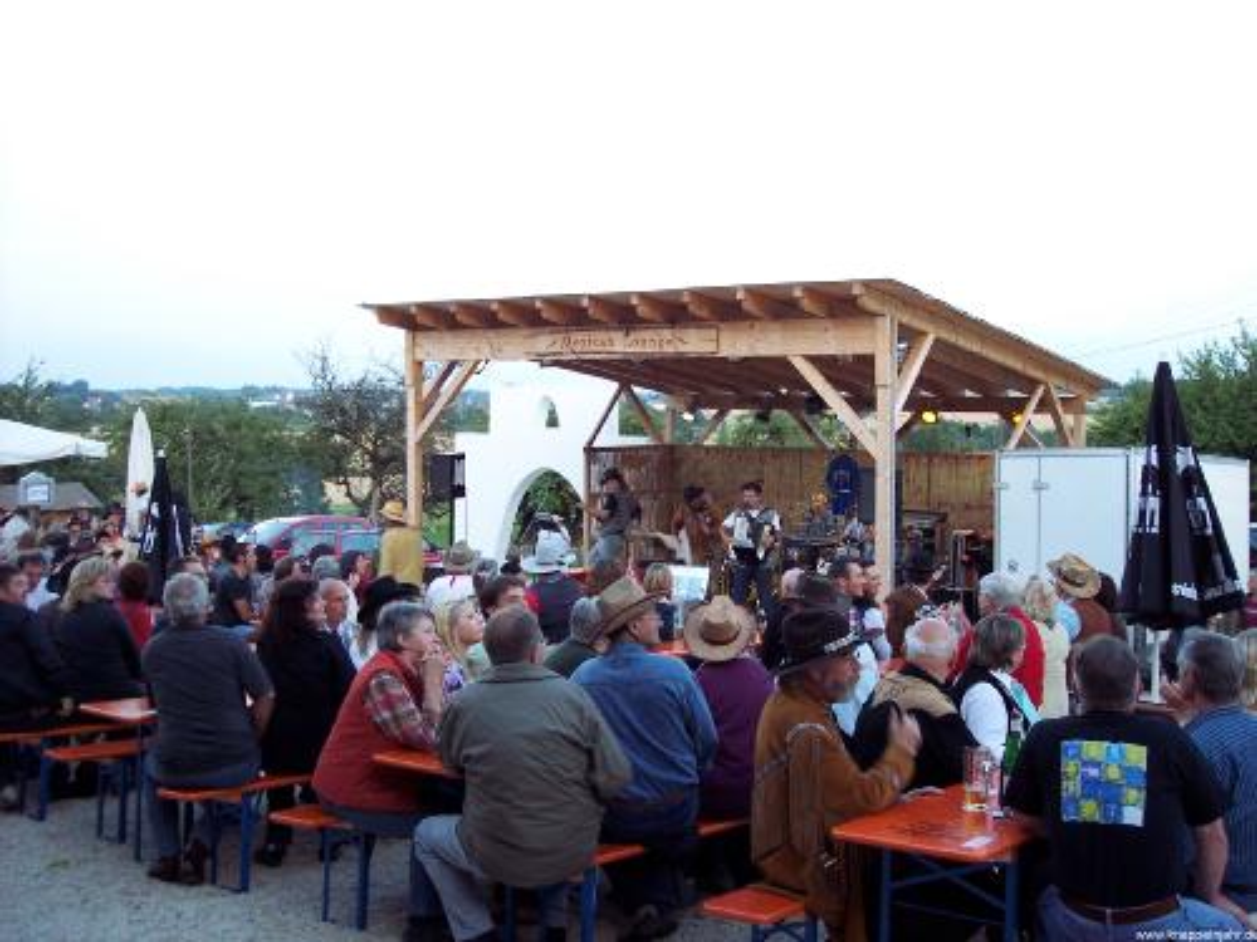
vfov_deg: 36.8
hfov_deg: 47.9
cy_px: 471
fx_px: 1416
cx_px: 628
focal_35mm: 39
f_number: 3.4
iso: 140
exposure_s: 1/30
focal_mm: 8
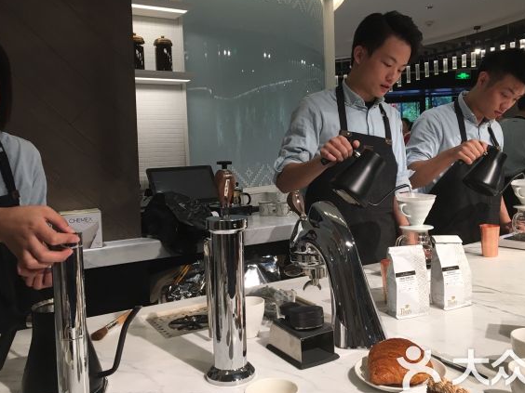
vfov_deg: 39.6
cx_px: 304
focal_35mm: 36
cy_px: 172
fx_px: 546
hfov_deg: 51.1
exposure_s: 1/33
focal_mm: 4.15
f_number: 2.2
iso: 40
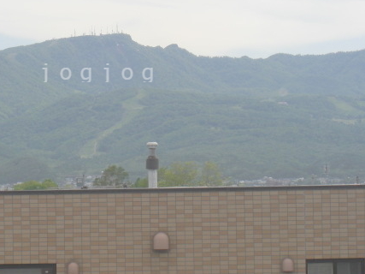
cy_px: 72
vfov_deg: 8.7
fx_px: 1803
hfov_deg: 11.5
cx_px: 99
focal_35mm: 171
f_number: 7.4
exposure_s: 1/400
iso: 80
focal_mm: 23.7
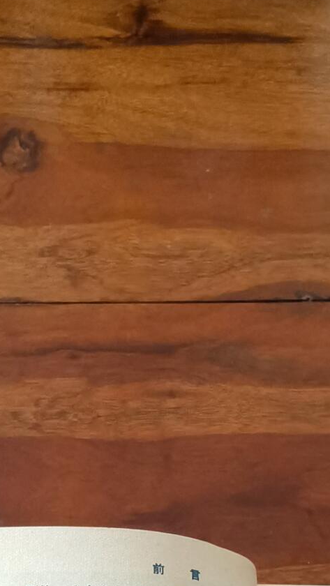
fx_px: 979
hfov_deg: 18.5
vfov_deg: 31.4
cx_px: 355
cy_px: 550
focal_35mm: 63
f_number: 2.2
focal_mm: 2.26
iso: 200
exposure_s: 1/60
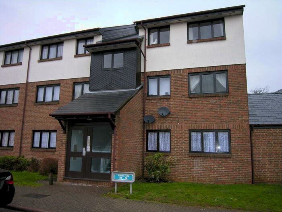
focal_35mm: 28
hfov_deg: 63.4
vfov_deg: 49.7
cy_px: 106
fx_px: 228
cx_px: 141
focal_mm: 7
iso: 59
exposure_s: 1/45.6
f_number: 2.7
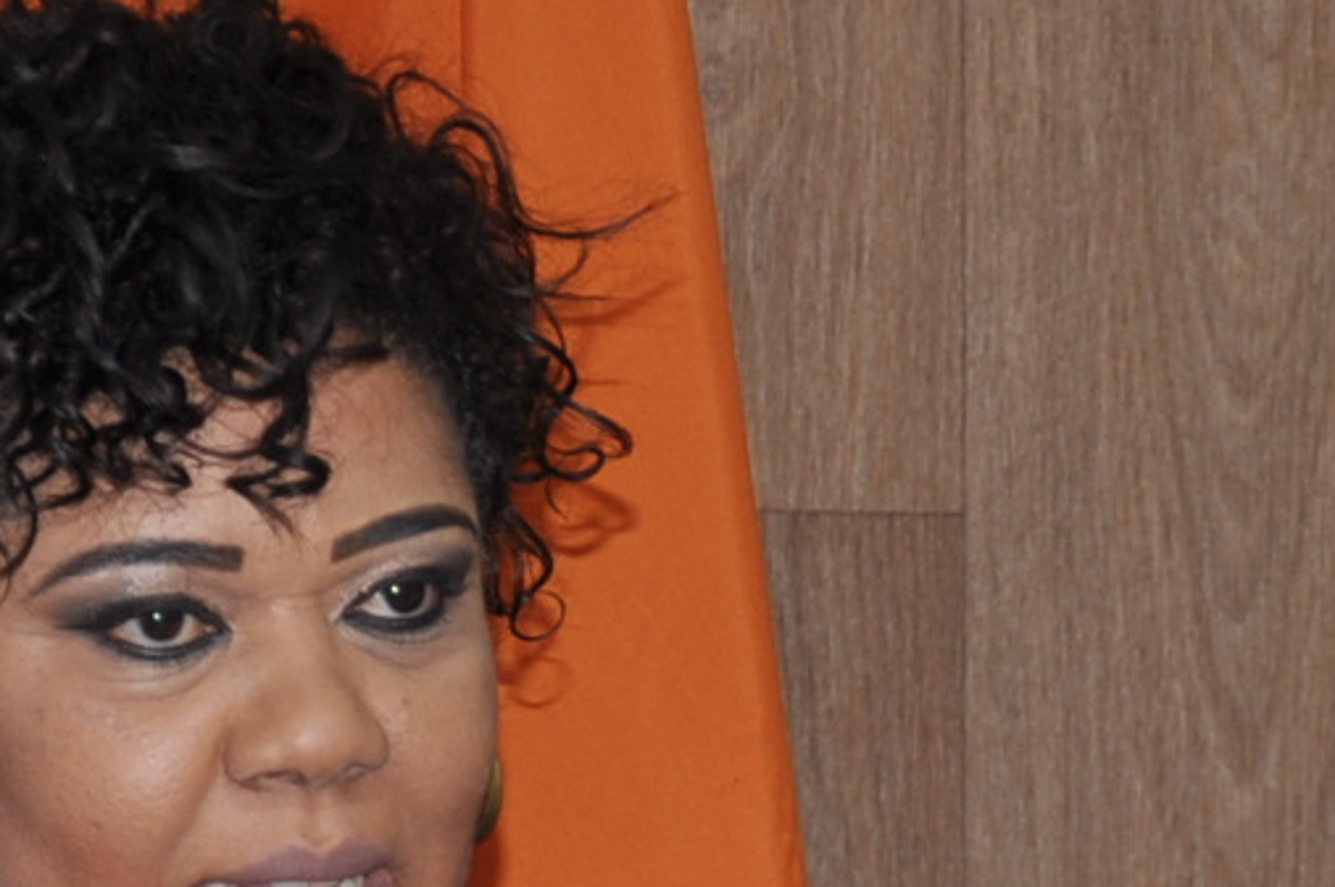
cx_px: 1346
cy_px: 1379
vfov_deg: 4.3
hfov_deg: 6.5
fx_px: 11744
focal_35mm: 317
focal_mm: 50
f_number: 5
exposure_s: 1/60
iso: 200
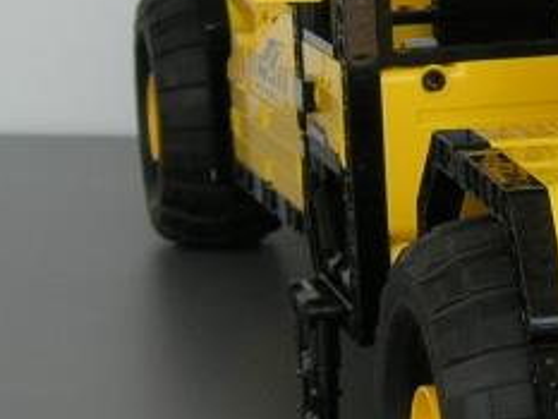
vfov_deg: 8.3
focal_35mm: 180
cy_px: 192
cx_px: 872
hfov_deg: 10.5
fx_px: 2903
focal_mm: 8.5
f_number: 4.9
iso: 64
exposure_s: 1/99.6
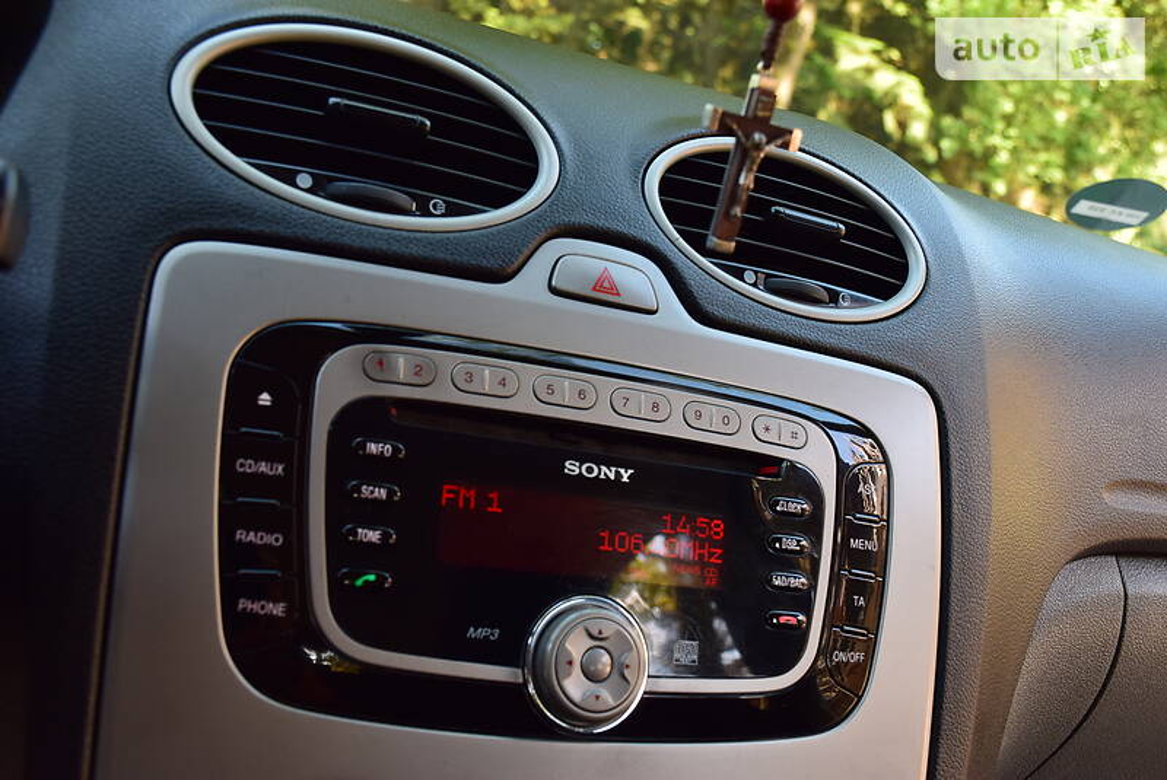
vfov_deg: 34.3
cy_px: 390
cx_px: 584
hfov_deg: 49.5
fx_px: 1265
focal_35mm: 39
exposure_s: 1/50
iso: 400
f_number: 8
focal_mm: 26
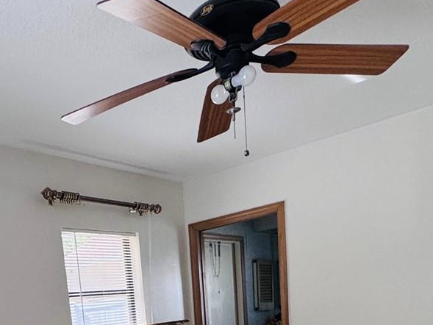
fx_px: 475
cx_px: 83
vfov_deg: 29.4
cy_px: 435
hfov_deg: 46.3
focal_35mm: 38
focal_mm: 2.22
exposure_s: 1/99
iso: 160
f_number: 2.2
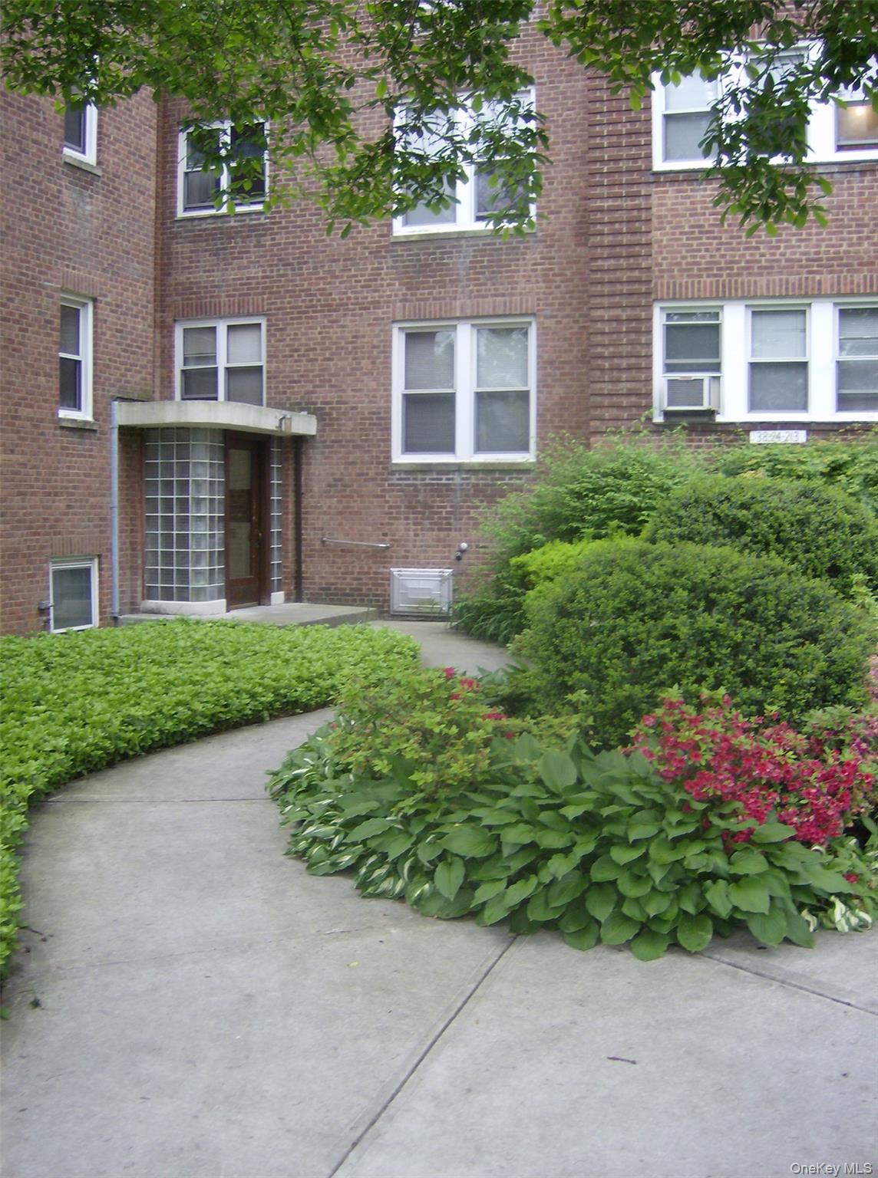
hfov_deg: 39.5
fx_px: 1223
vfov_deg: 51.5
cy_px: 589
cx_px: 439
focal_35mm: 36
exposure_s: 1/64
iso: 103
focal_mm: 6
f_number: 2.8
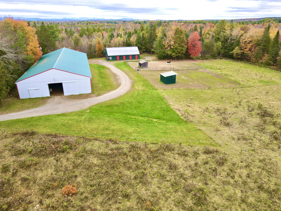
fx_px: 195
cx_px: 140
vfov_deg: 56.8
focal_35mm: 24
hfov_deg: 71.6
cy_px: 106
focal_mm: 4.5
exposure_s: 1/120
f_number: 2.8
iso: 100
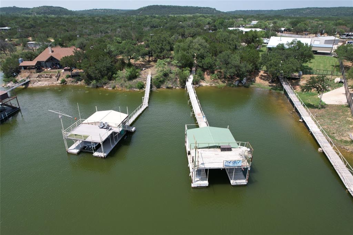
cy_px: 118
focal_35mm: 22
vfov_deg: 57.2
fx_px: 216
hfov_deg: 78.6
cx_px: 176
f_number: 2.8
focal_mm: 8.38
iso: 100
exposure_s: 1/1500
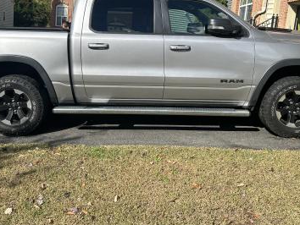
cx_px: 138
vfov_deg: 38.3
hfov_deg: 50.1
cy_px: 77
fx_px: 321
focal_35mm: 37
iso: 50
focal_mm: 5.7
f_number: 1.5
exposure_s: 1/3571
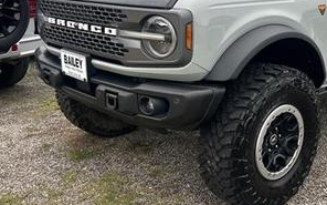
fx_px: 419
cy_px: 72
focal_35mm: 47
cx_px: 240
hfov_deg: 41.6
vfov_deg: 27.3
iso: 50
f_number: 1.5
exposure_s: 1/611
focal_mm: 5.7
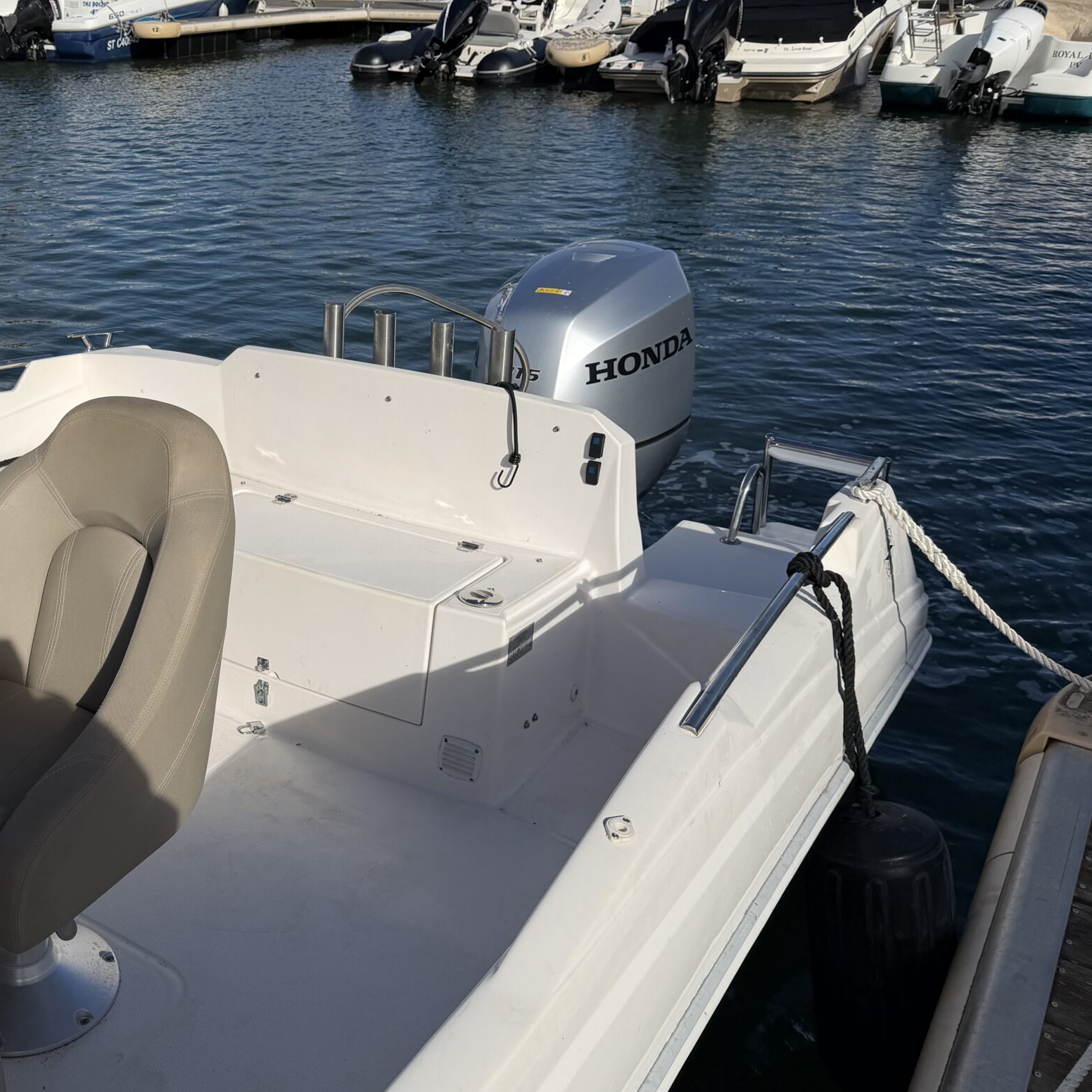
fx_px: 1249
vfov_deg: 47.2
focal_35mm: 35
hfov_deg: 45.0
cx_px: 229
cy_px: 587
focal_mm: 6.76
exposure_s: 1/9091
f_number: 1.78
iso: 80
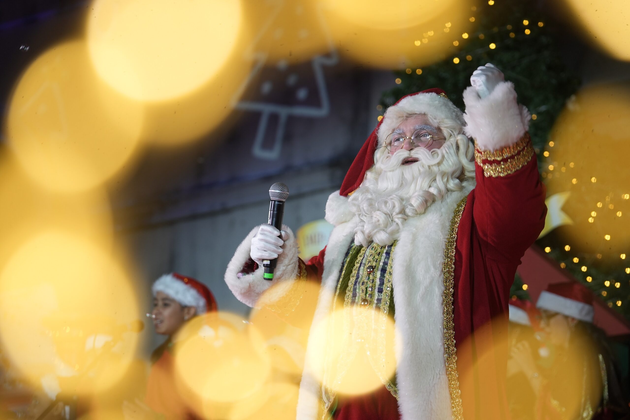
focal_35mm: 127
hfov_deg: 16.1
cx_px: 315
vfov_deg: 10.8
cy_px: 210
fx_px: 2222
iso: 640
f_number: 4
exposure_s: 1/100
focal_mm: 127
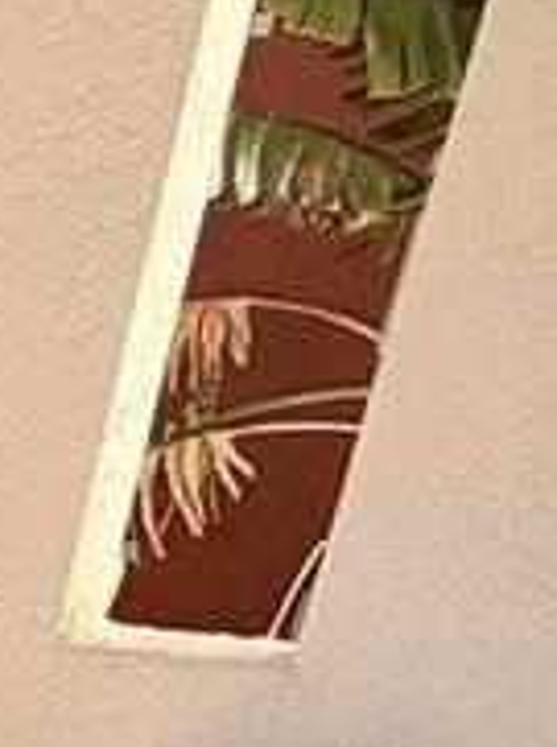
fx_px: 2002
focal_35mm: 93
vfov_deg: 16.9
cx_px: -945
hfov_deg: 11.6
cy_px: 1399
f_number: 2.2
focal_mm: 2.22
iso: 20
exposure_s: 1/799
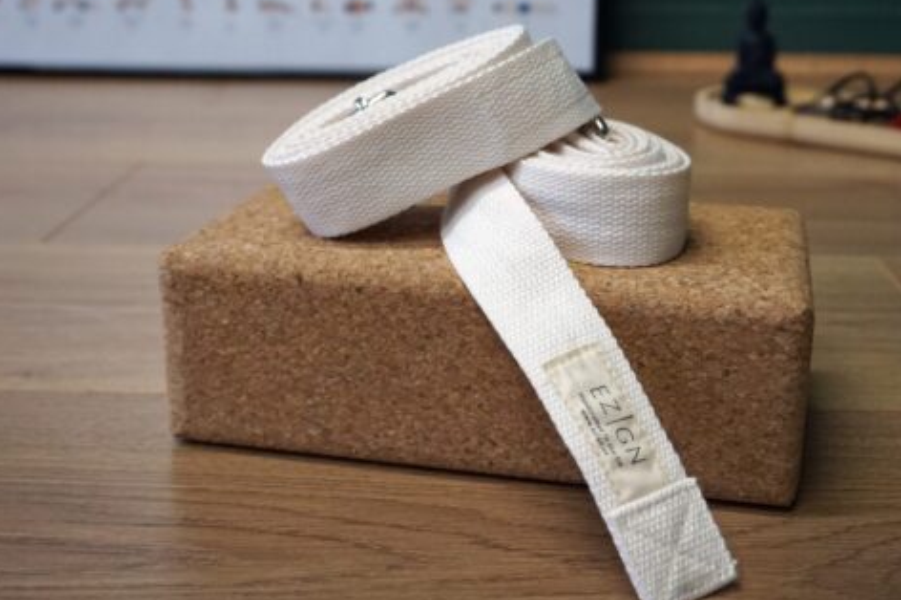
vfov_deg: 28.2
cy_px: 259
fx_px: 1191
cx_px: 500
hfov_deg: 41.4
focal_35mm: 48
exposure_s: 1/160
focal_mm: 25
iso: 1250
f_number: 4.5
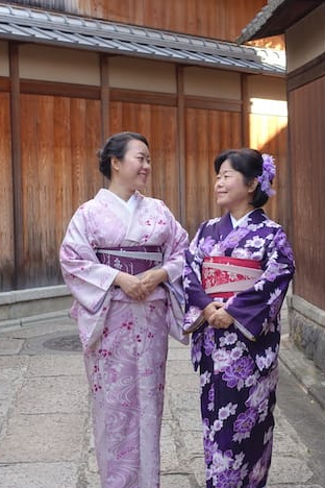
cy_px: 246
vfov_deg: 29.7
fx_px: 921
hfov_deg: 20.0
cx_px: 146
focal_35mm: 68
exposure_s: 1/160
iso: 125
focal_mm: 19.48
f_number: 2.8
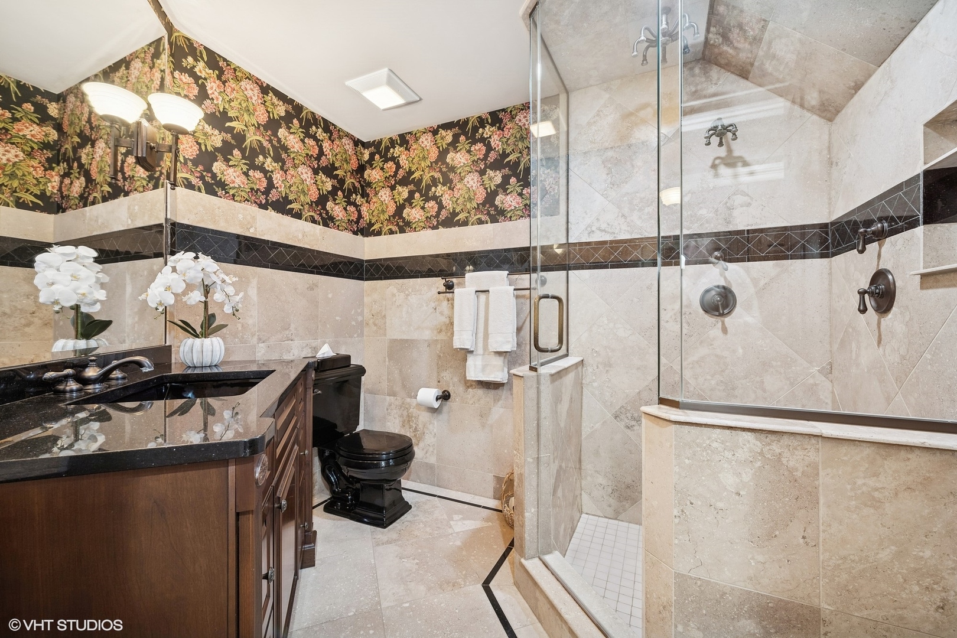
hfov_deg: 100.4
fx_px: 399
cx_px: 478
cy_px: 319
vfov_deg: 77.3
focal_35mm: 15
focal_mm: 15
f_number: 9.5
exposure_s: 1/4
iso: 200
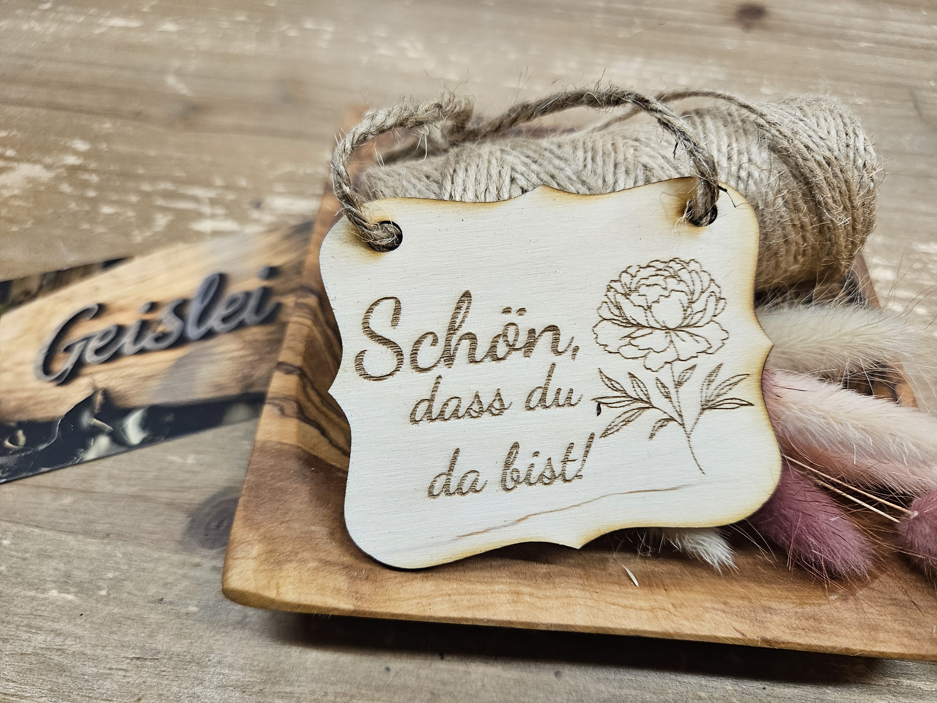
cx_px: 468
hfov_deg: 73.9
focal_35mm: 23
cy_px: 352
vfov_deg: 58.9
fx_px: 623
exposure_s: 1/100
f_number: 1.8
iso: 250
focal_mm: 5.4
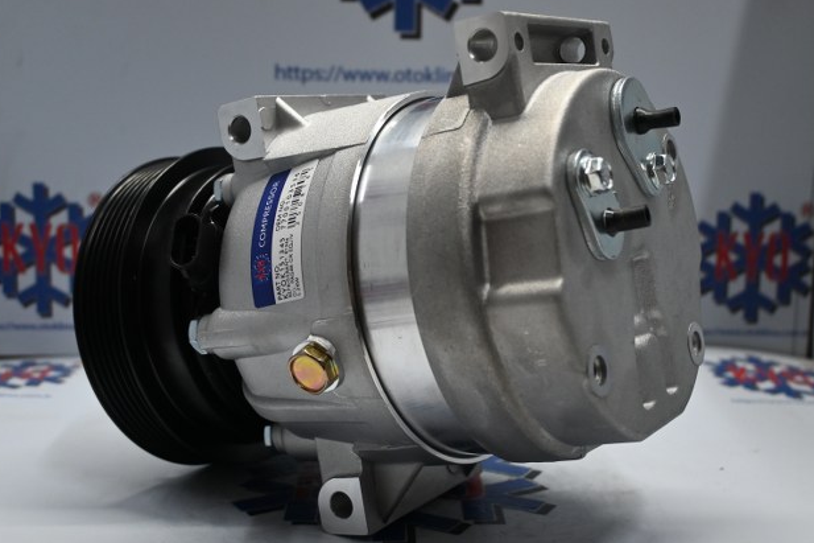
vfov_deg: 27.7
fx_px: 1100
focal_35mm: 49
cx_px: 423
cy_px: 242
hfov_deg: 40.6
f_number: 4.2
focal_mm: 25
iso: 800
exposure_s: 1/125
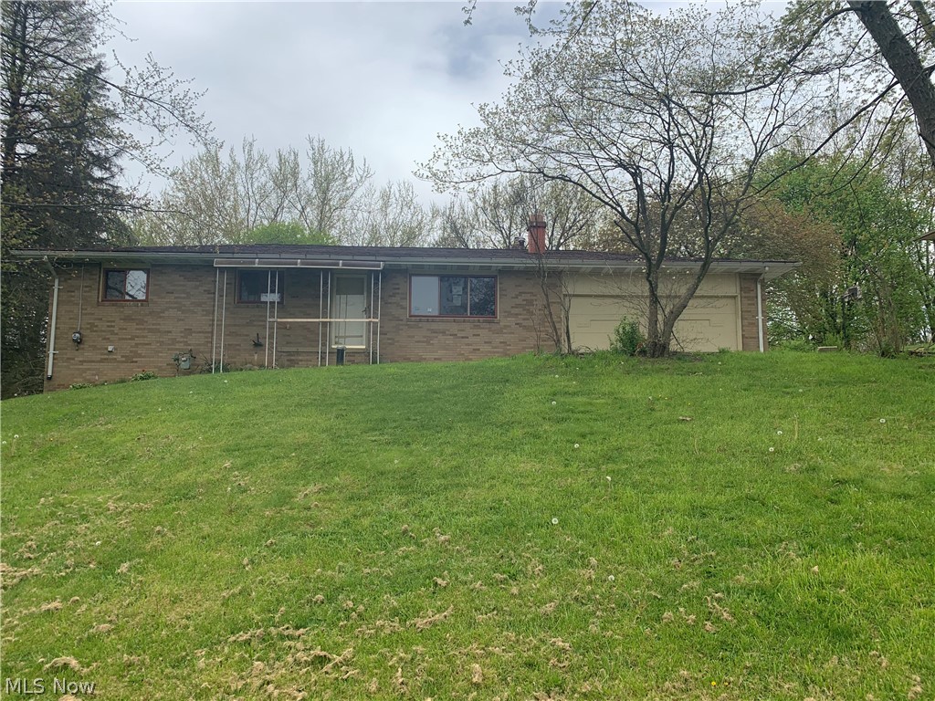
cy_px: 350
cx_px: 468
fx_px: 702
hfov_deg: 67.3
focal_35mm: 26
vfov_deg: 53.1
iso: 25
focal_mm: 4.25
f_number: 1.8
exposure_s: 1/1880
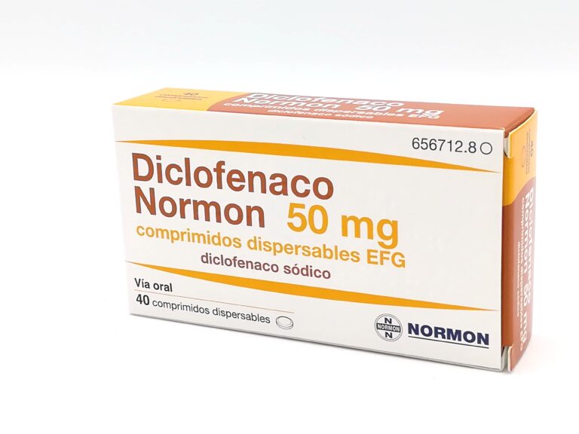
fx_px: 1104
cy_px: 217
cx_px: 290
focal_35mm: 66
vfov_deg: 22.3
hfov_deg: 29.4
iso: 50
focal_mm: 3.83
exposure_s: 1/386
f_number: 2.2
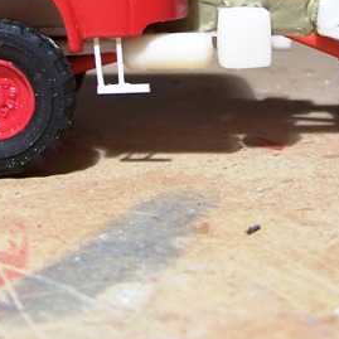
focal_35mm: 100
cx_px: 146
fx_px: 1108
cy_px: -18
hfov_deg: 17.4
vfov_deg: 16.9
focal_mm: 6.3
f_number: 2.8
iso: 140
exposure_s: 1/30
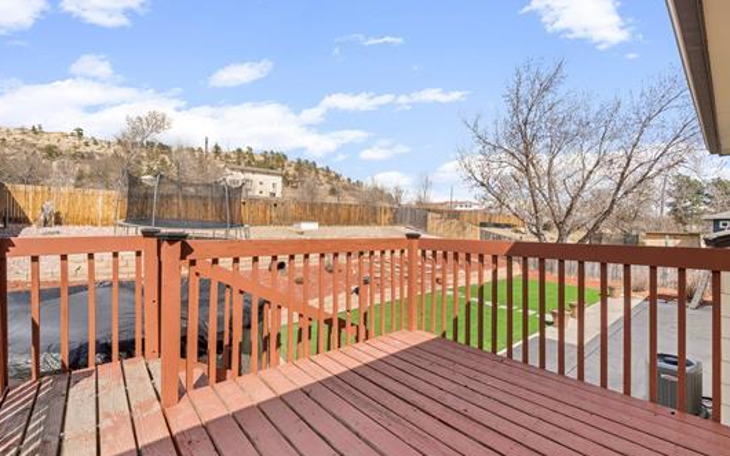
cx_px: 401
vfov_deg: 71.2
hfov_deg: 97.5
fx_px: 318
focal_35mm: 16
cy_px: 227
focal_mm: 13
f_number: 10
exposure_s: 1/30
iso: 250
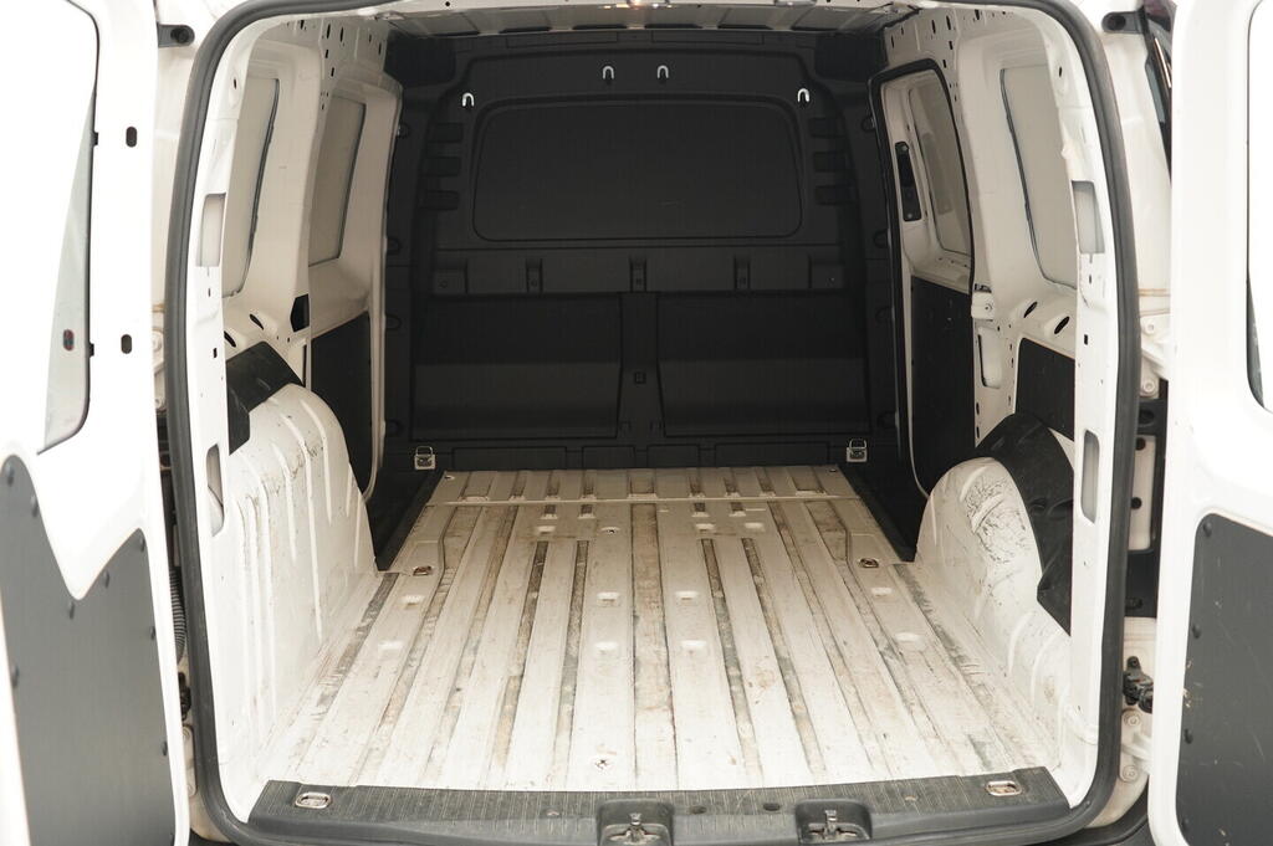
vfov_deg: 36.8
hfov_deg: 53.2
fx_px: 1272
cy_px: 423
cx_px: 636
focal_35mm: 36
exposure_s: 1/125
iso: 1000
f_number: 2.8
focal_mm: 24
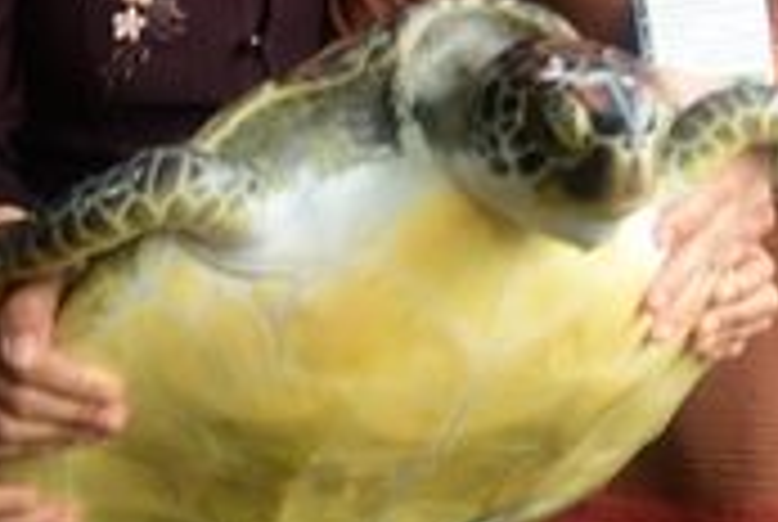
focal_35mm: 90
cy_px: -198
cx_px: 634
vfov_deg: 14.5
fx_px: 1948
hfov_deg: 22.3
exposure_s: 1/20
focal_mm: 24
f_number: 4
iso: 320
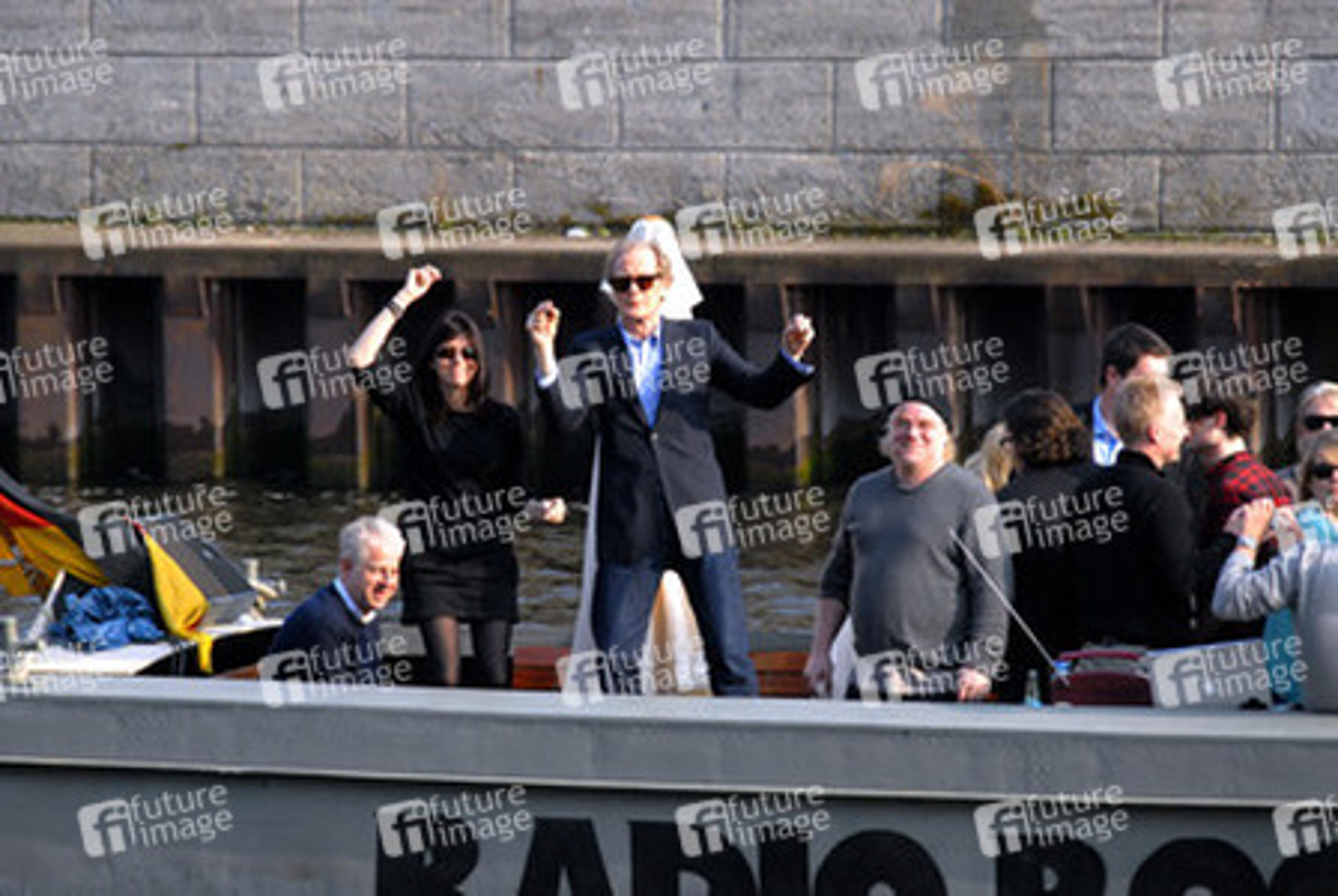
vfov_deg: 5.0
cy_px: 448
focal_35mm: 278
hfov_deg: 7.4
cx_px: 669
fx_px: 10327
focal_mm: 185
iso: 320
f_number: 6.3
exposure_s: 1/640
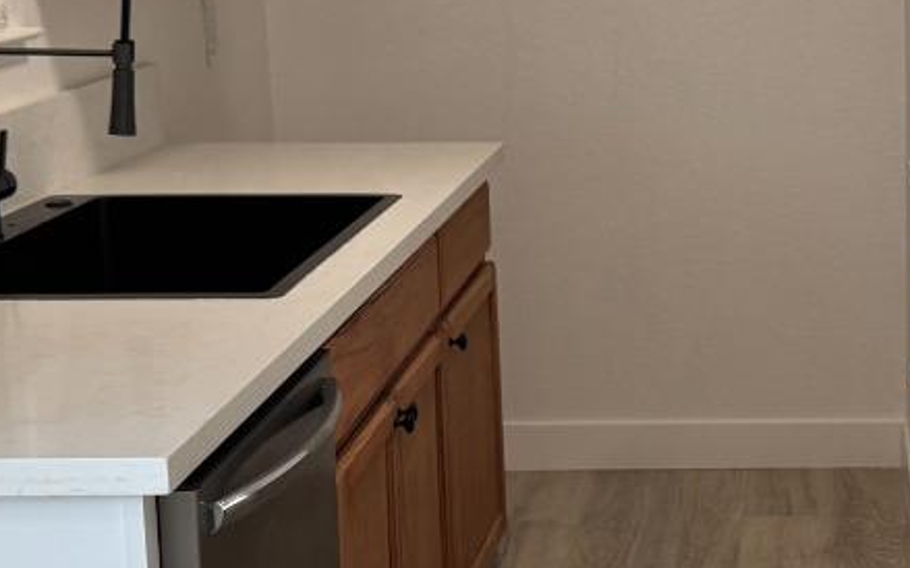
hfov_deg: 23.1
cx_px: 862
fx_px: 2157
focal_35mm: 87
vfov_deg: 15.0
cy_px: 277
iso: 160
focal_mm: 6.76
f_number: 1.78
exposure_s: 1/120
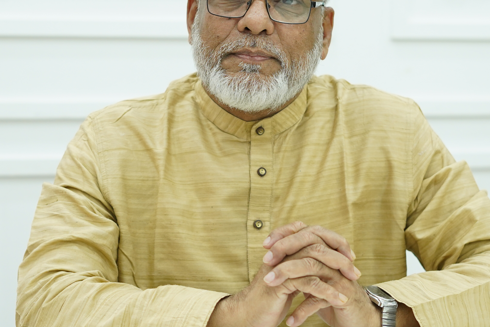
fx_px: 1252
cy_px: 81
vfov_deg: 14.8
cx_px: 237
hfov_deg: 22.1
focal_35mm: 92
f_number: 2.8
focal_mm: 50
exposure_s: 1/200
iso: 2000
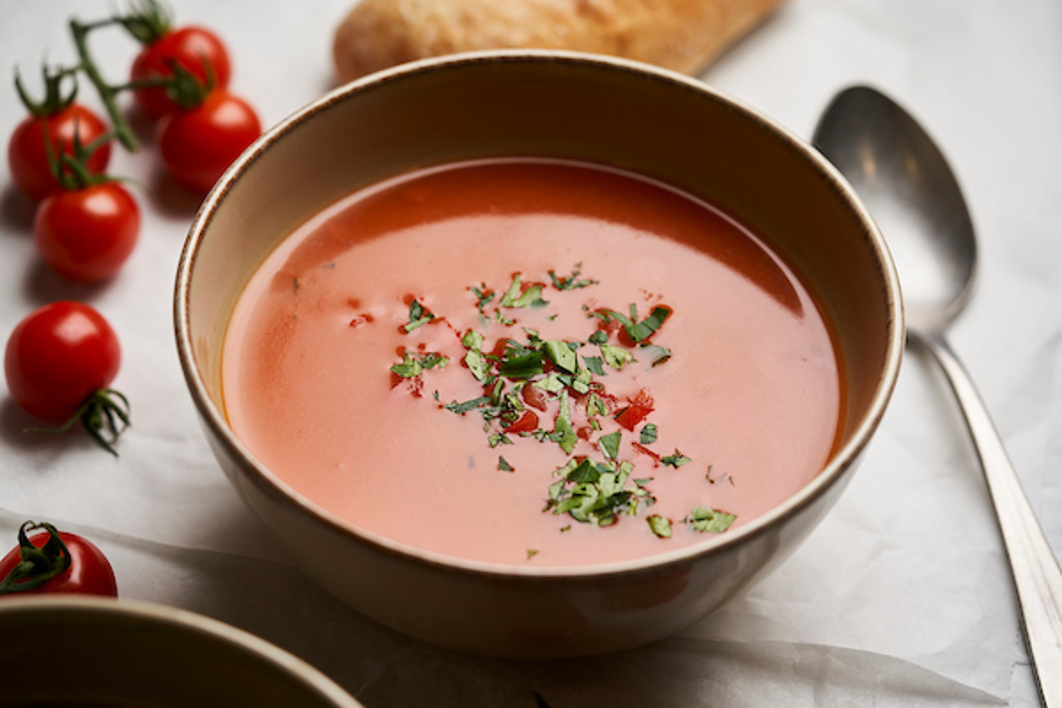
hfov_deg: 22.6
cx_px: 531
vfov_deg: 15.2
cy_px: 354
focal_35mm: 90
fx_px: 2655
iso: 200
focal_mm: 90
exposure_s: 1/200
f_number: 4
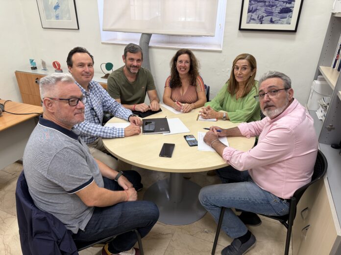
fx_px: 236
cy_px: 128
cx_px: 170
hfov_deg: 71.6
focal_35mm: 24
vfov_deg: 56.8
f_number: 1.78
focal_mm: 6.76
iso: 160
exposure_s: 1/50
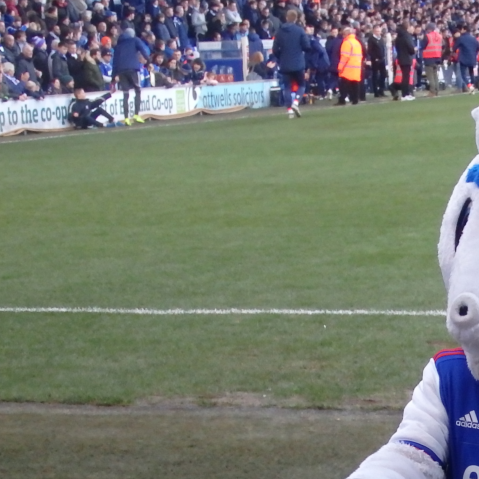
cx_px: 551
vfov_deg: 11.6
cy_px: 369
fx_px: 2348
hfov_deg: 11.4
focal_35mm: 150
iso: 800
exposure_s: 1/160
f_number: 4.4
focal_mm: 11.9
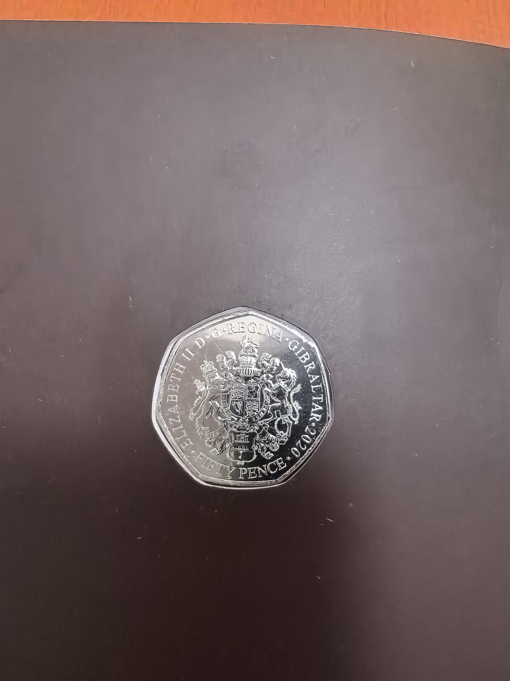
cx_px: 255
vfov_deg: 71.6
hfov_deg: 56.8
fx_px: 471
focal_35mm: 24
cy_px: 340
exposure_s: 1/20
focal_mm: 1.68
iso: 800
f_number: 2.2
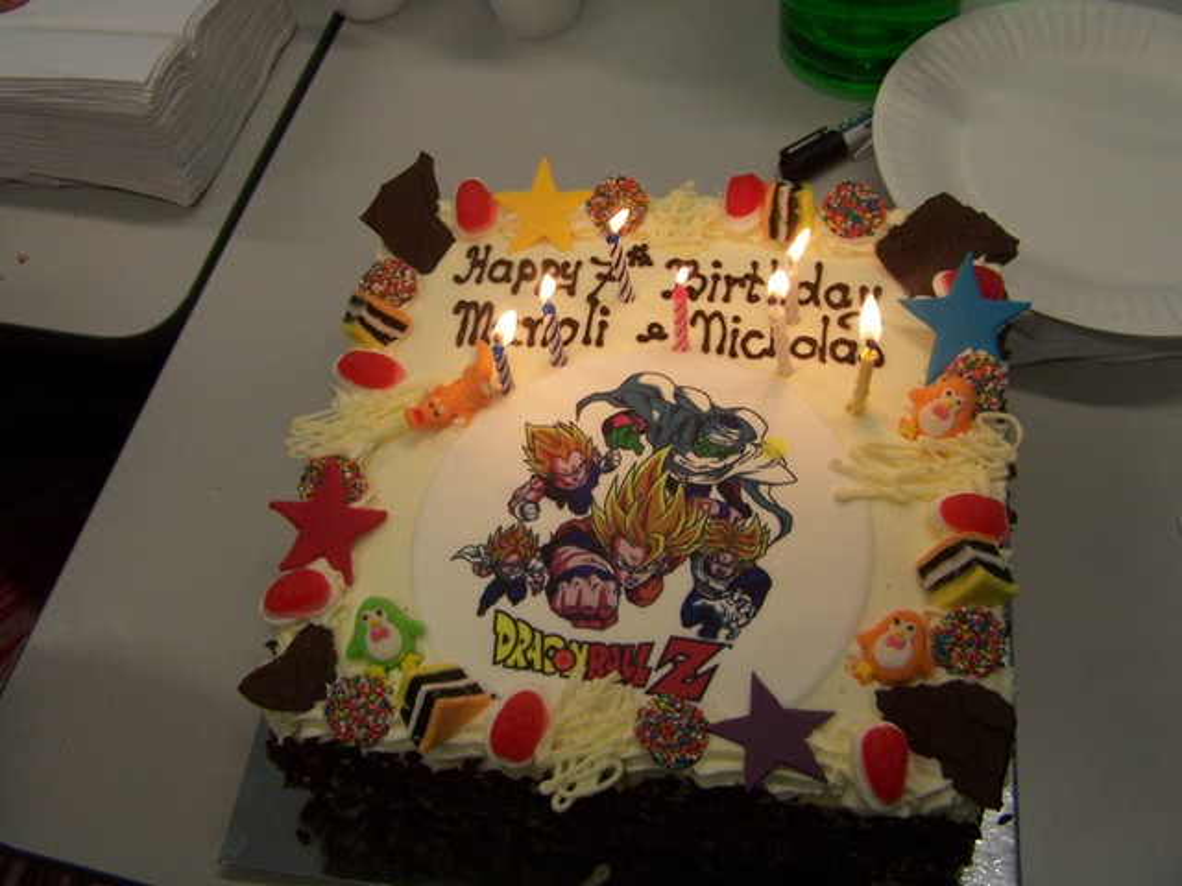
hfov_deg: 49.0
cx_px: 591
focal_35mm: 38
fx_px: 1298
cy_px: 443
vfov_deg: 37.7
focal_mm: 6.3
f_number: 2.8
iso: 140
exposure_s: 1/125
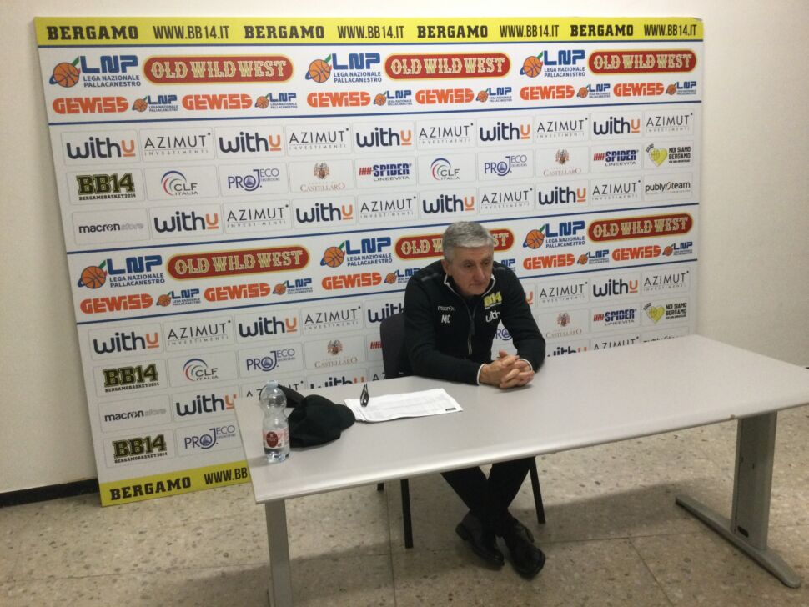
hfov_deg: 58.3
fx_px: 725
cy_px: 304
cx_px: 404
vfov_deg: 45.5
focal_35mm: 31
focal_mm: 3.3
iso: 125
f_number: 2.4
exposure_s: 1/33
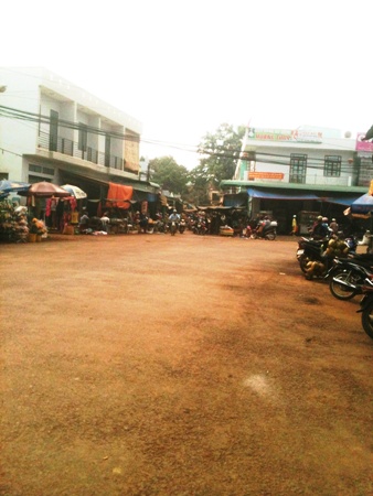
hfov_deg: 40.7
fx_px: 502
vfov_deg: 52.6
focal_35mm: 35
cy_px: 248
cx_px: 186
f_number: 2.8
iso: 64
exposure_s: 1/911
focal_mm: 3.85
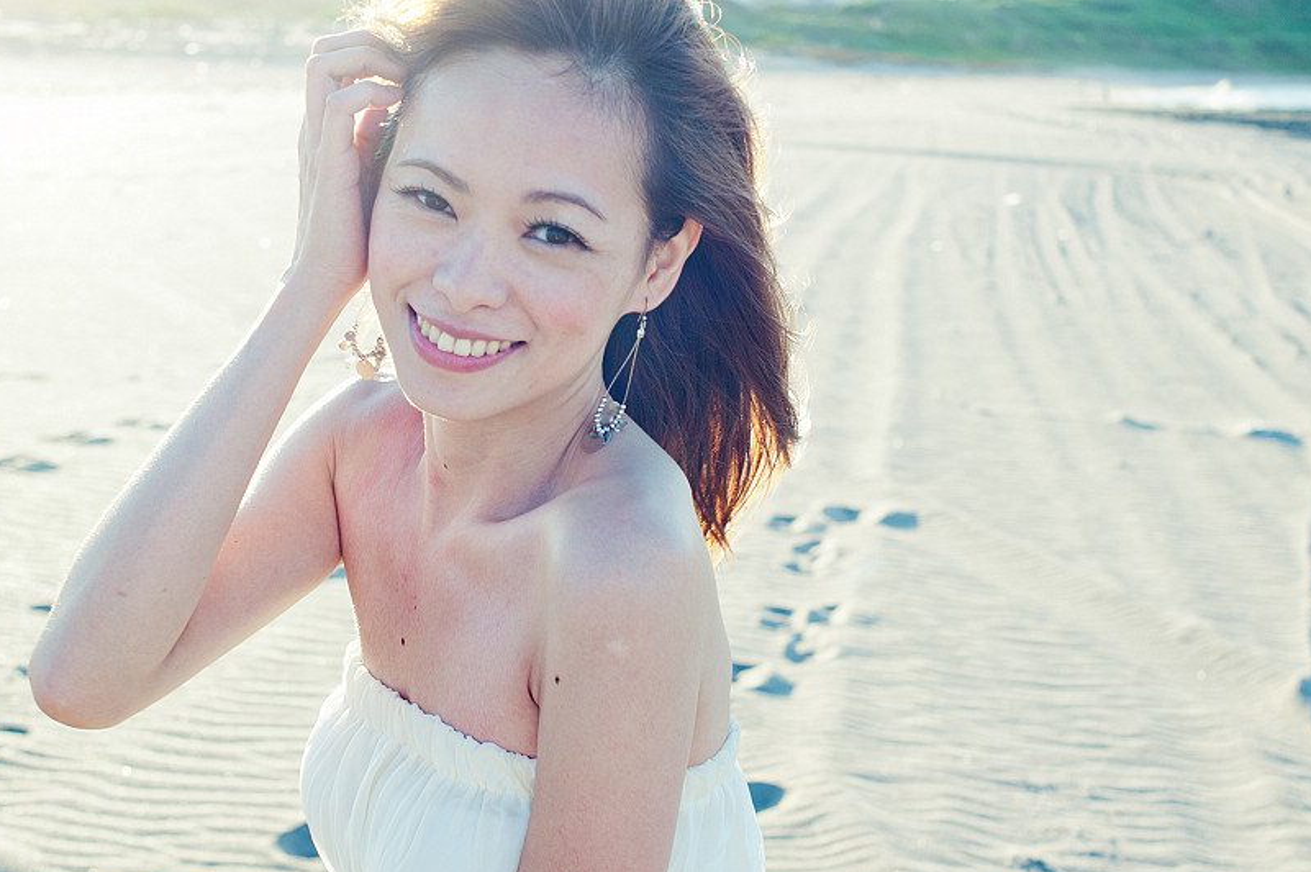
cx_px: 610
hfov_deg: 35.7
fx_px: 2038
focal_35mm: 56
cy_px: 304
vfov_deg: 24.1
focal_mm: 35
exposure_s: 1/250
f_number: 5.6
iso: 200
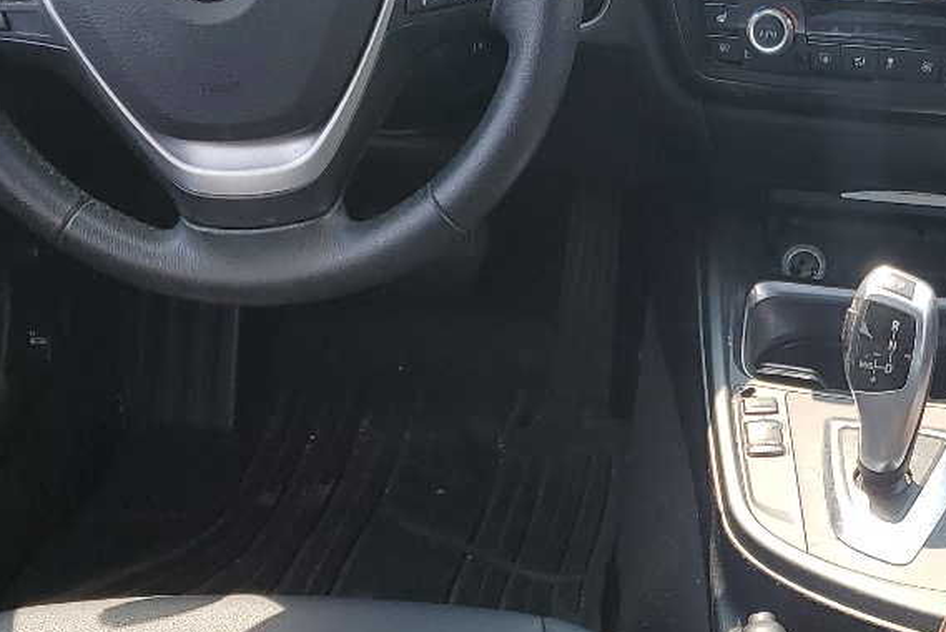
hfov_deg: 25.7
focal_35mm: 76
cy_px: 496
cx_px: 878
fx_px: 1998
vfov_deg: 17.8
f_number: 1.5
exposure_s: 1/455
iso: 50
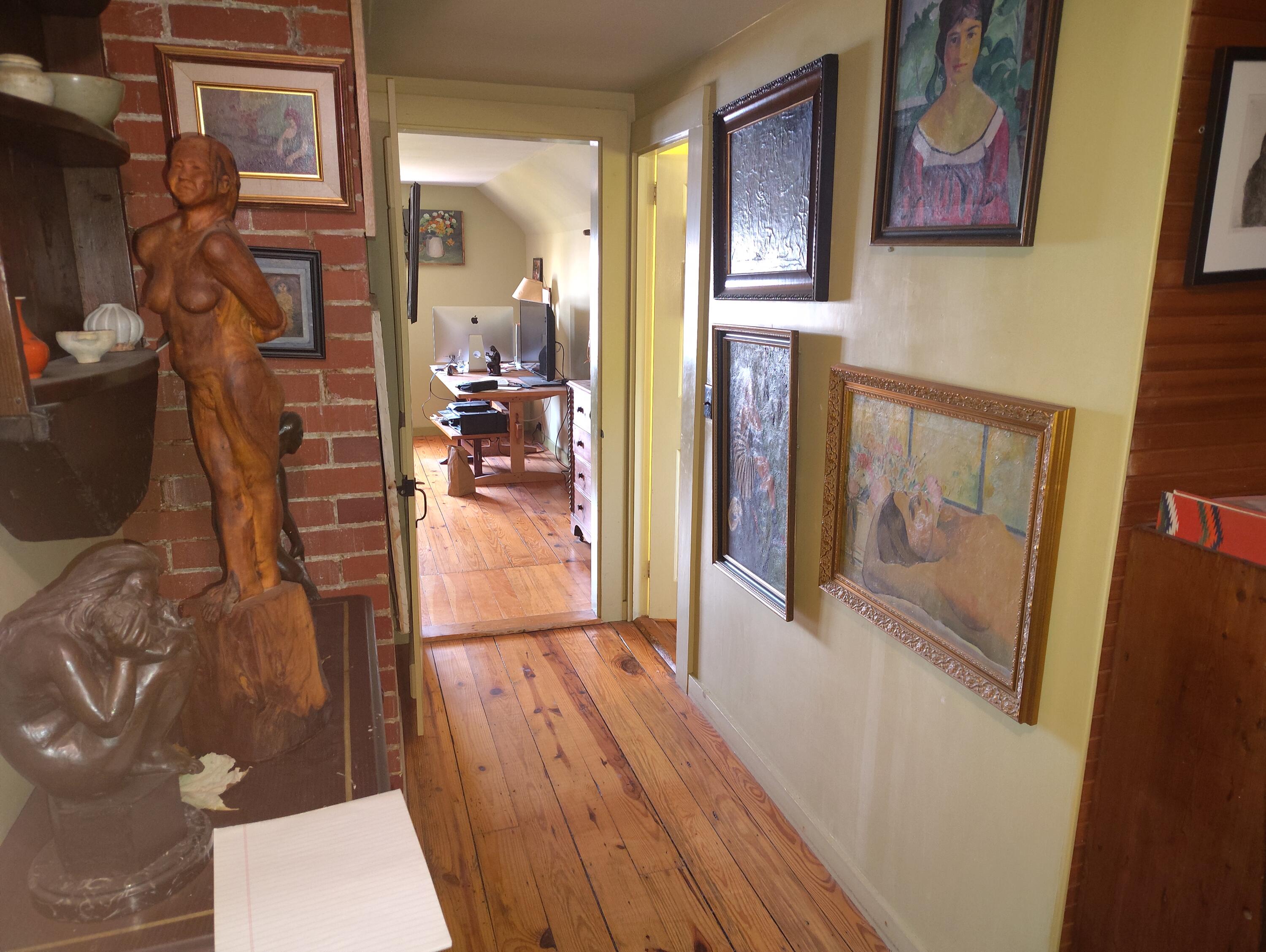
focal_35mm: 24
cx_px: 633
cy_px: 476
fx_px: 879
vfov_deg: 56.9
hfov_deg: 71.5
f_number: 1.8
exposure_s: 1/30
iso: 1969
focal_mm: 5.56
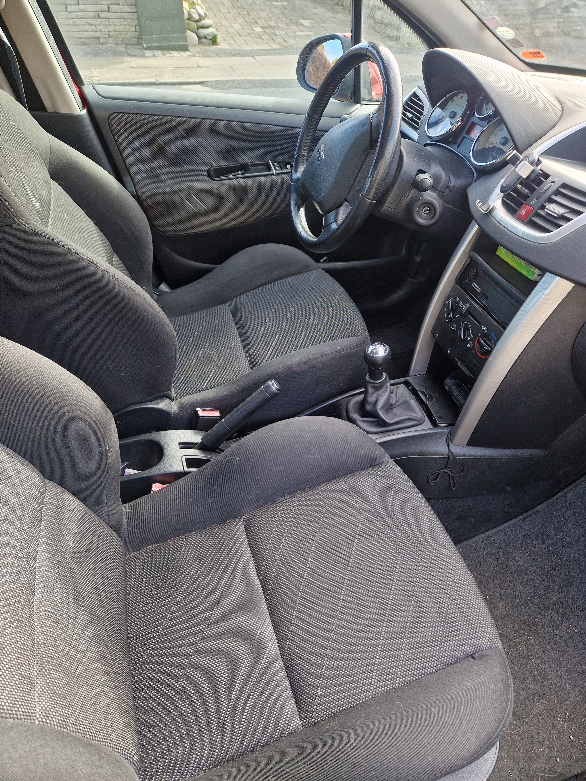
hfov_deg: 58.9
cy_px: 390
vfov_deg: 73.9
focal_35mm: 23
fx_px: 519
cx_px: 293
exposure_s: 1/180
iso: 64
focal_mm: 5.4
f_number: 1.8
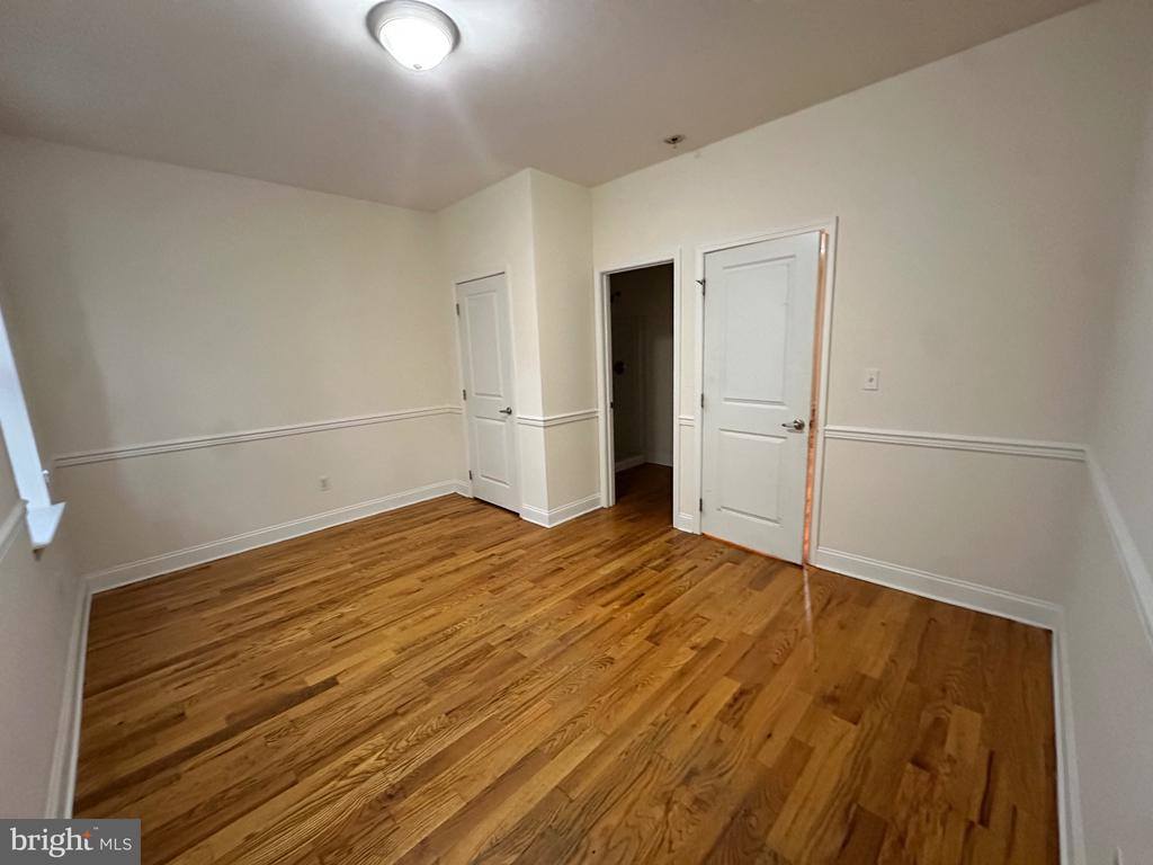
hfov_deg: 102.1
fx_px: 466
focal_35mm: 14
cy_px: 432
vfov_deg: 85.7
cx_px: 576
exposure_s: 1/60
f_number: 2.2
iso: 1250
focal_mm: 2.22
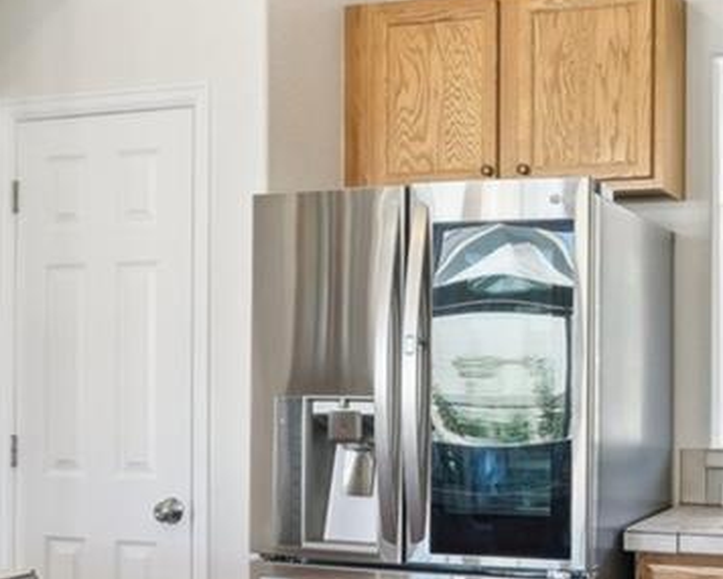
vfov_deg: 25.7
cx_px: 498
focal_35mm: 59
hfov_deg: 31.6
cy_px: 380
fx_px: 1263
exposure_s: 1/8
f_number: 8
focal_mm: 14
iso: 400
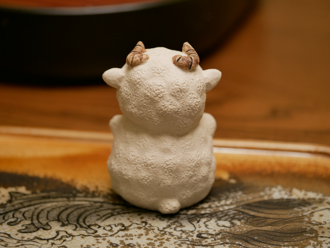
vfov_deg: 16.4
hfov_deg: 21.8
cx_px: 165
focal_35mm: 90
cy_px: 124
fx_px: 858
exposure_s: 1/100
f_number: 2.8
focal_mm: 45
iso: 250
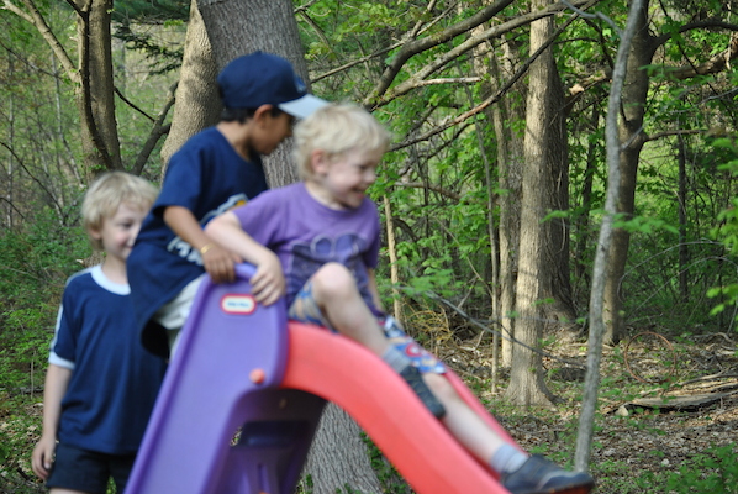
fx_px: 2924
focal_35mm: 142
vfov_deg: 9.7
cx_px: 369
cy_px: 247
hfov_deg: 14.4
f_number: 4.5
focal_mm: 95
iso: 200
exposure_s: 1/200
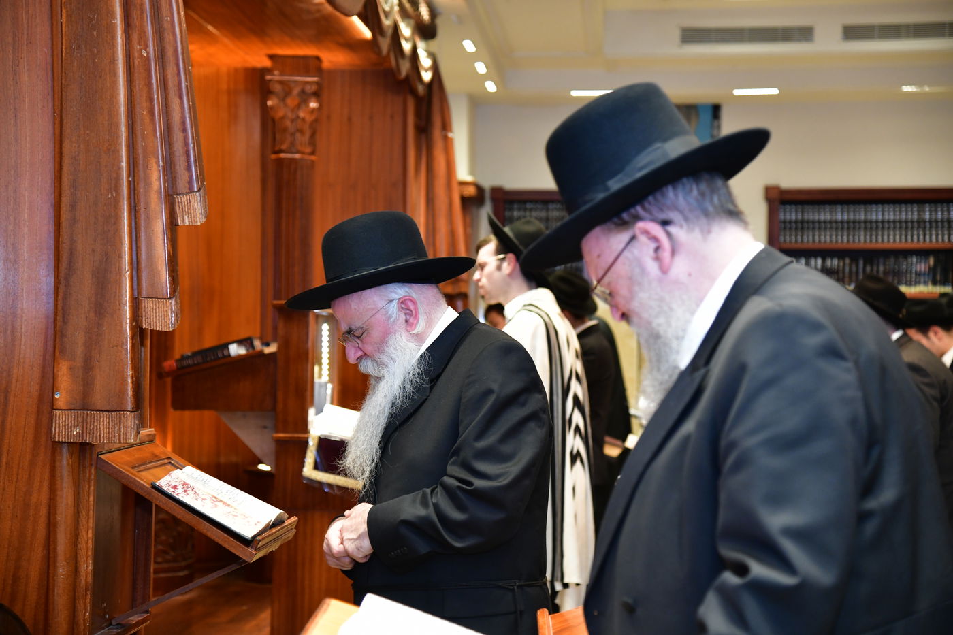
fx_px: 1853
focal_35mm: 70
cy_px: 318
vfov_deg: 19.5
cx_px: 476
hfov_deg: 28.8
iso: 2500
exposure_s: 1/100
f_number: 4.5
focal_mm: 70
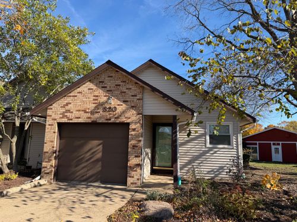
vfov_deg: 56.8
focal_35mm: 24
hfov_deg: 71.6
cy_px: 111
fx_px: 206
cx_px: 148
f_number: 1.78
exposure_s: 1/2525
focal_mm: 6.76
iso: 80
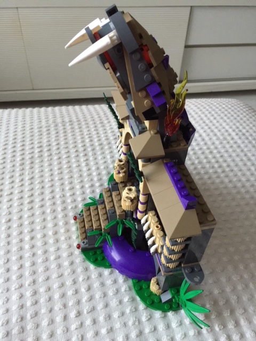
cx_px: 128
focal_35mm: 29
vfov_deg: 61.7
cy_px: 170
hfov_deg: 48.2
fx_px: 286
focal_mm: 4.15
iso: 125
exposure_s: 1/15
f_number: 2.2
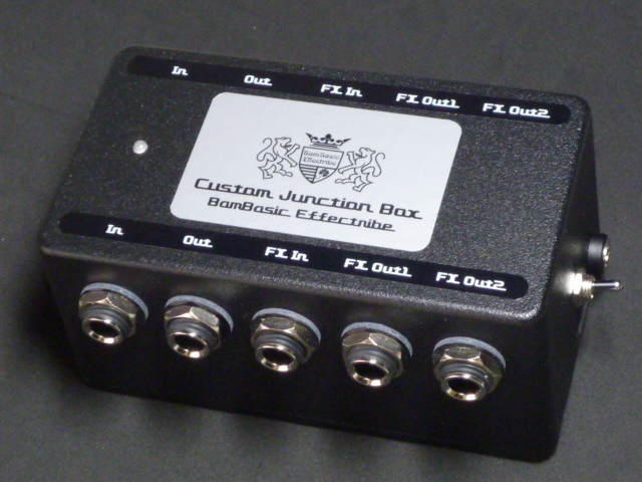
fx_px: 1929
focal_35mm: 104
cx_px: 321
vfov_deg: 14.2
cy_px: 241
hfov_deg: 18.9
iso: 400
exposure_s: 1/30
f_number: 4.3
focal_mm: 9.3
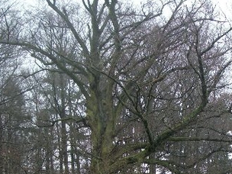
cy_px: 147
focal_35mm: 79
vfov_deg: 18.4
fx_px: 529
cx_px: 169
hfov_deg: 24.5
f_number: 3.2
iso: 80
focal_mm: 7.1
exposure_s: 1/100
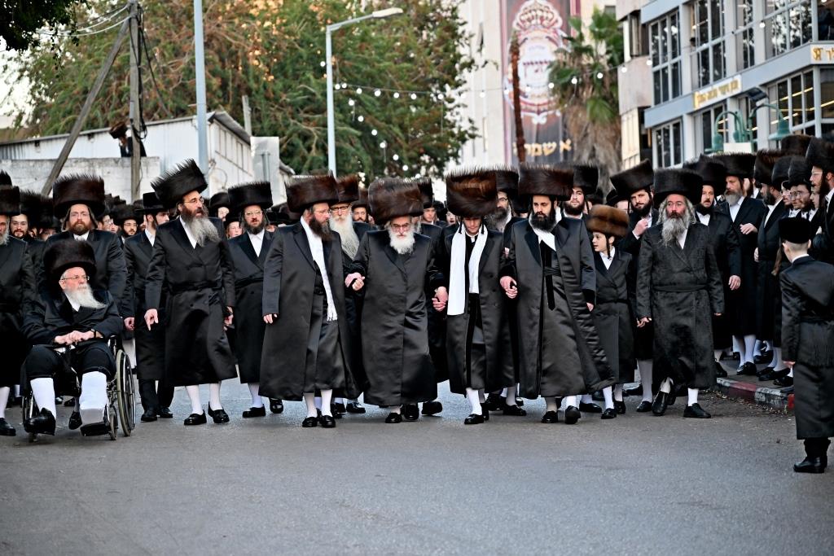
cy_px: 278
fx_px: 2780
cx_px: 417
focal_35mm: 120
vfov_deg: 11.4
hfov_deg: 17.1
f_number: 4
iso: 500
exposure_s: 1/400
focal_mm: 120
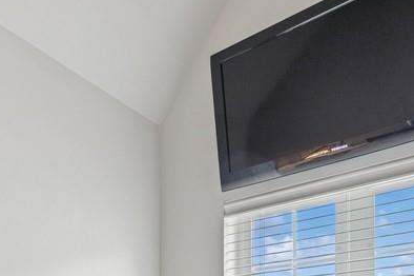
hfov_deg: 43.1
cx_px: 24
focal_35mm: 40
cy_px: 349
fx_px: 463
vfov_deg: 28.0
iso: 400
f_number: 8
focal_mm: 15.5
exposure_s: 1/160
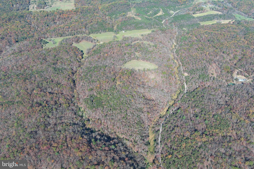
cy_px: 84
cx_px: 127
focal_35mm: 29
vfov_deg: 45.0
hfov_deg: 63.7
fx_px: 205
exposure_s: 1/585
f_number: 2.8
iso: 100
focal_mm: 10.57
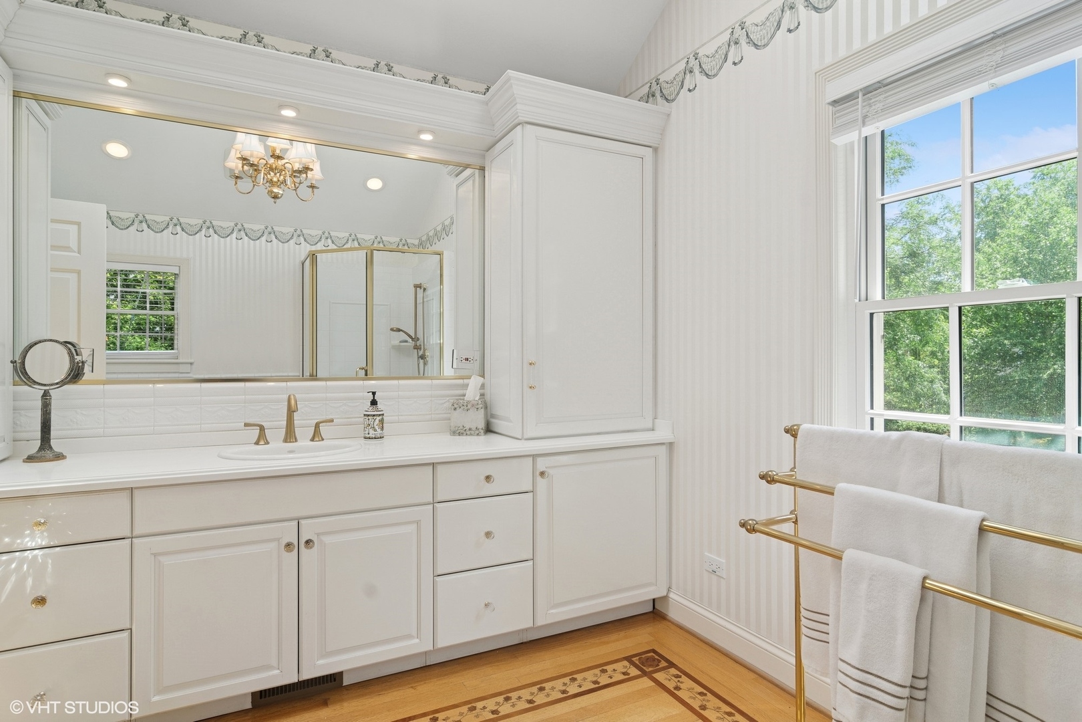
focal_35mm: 18
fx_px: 541
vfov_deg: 67.4
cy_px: 361
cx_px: 541
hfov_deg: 90.0
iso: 200
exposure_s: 1/40
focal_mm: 12
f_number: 8
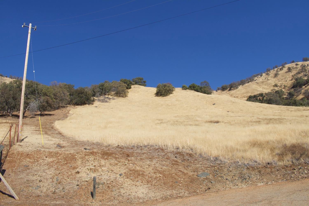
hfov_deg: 67.4
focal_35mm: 27
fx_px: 232
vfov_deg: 47.9
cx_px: 154
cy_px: 103
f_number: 10
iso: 200
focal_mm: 18
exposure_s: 1/640
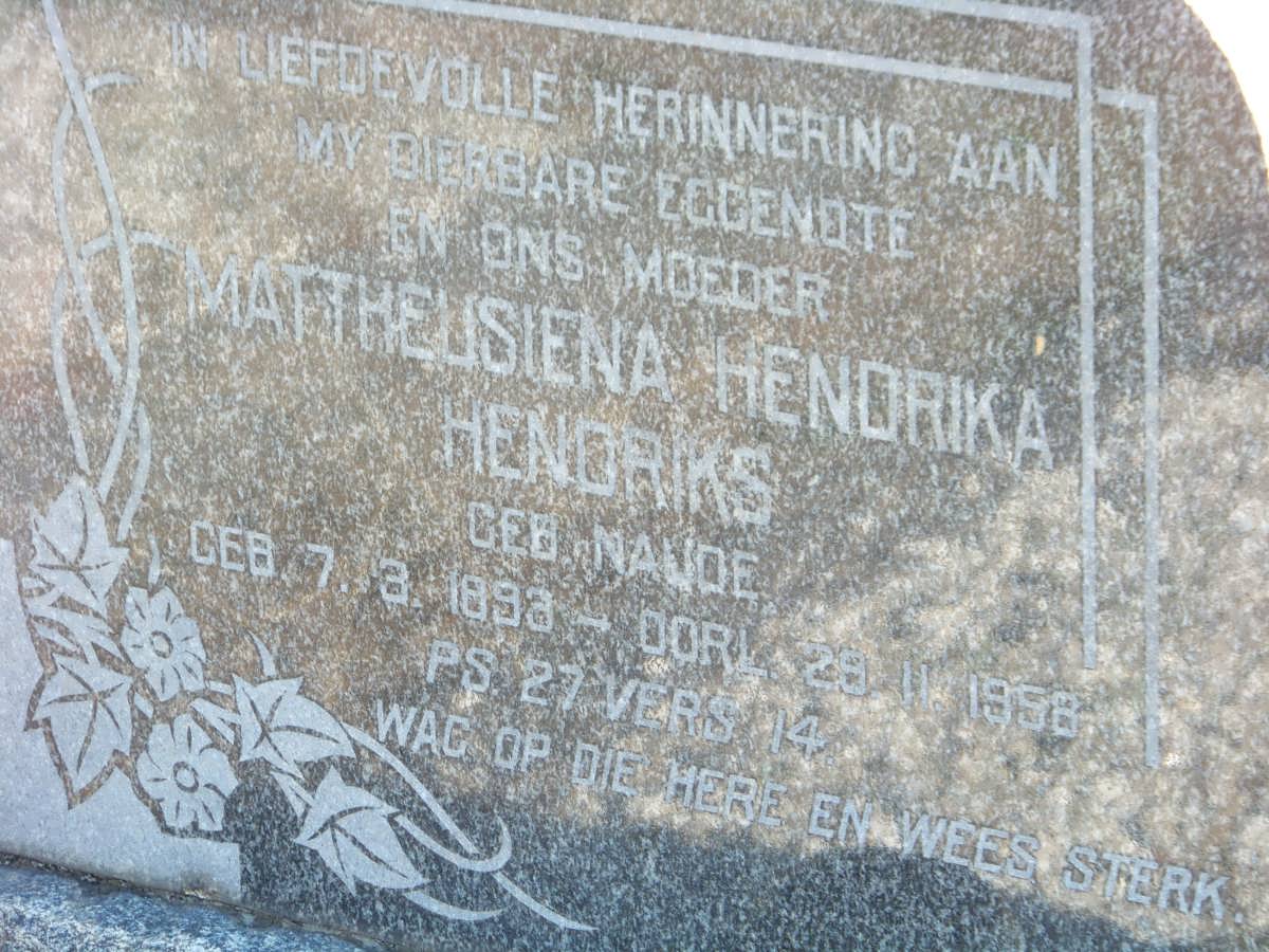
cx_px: 634
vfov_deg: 8.6
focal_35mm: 172
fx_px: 6305
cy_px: 476
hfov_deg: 11.5
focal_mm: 27.5
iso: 64
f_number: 3.6
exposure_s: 1/60
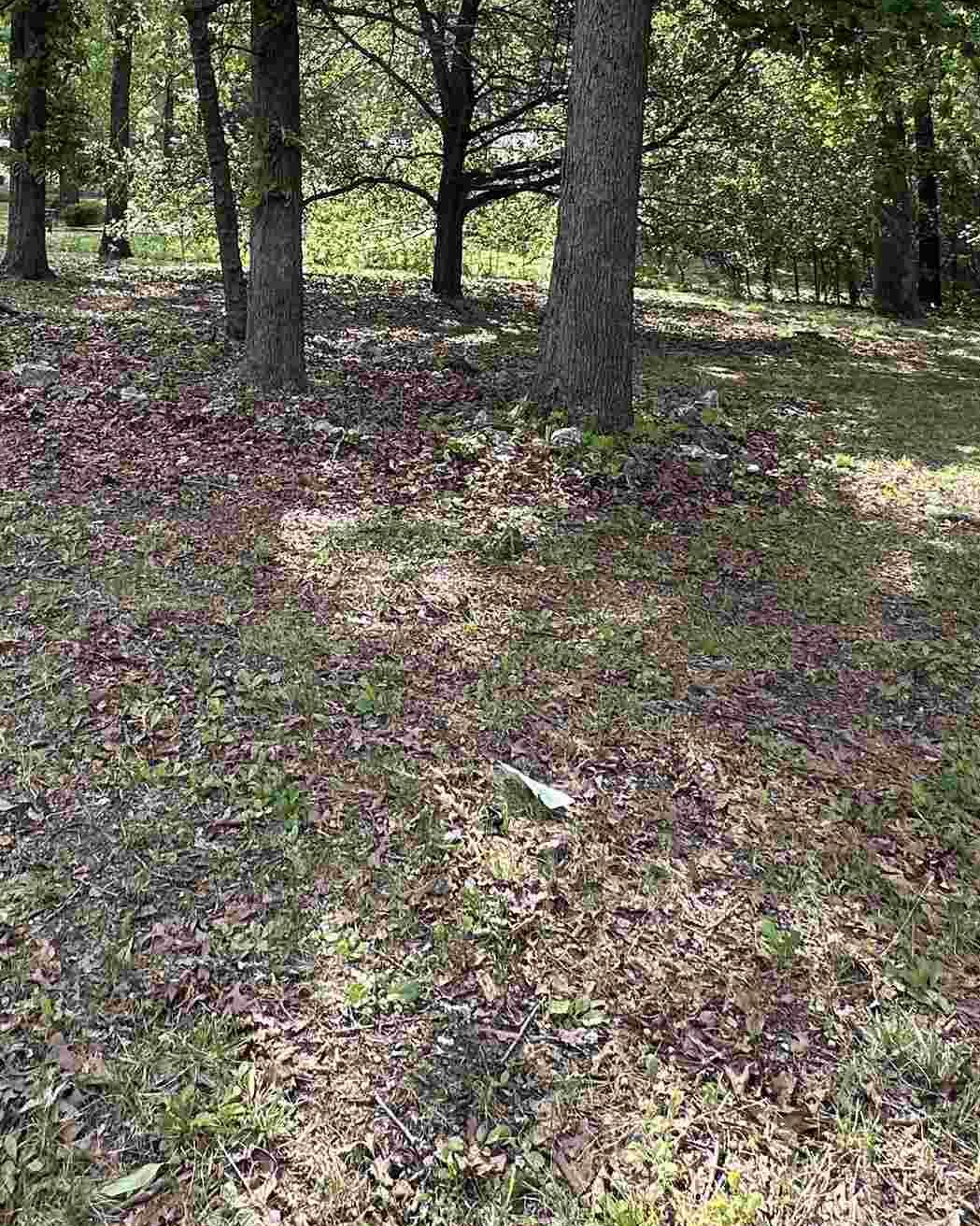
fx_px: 1161
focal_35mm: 32
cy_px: 177
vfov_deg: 50.8
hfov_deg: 45.6
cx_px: 404
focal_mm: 2.22
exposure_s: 1/276
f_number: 2.2
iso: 40
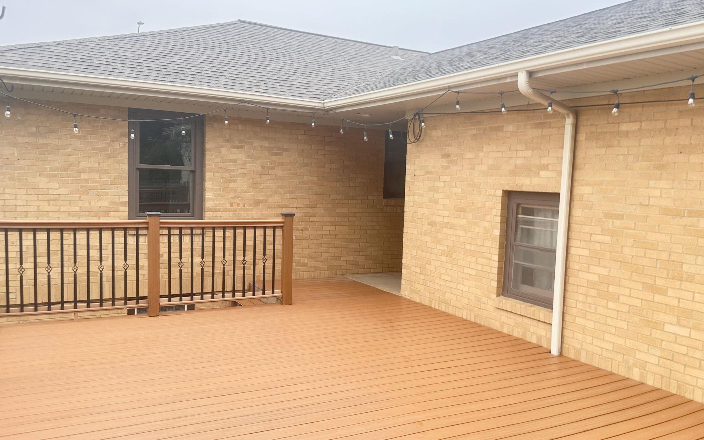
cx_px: 390
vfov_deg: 39.4
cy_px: 230
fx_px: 614
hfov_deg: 59.5
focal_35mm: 32
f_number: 1.78
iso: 80
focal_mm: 6.86
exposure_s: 1/376
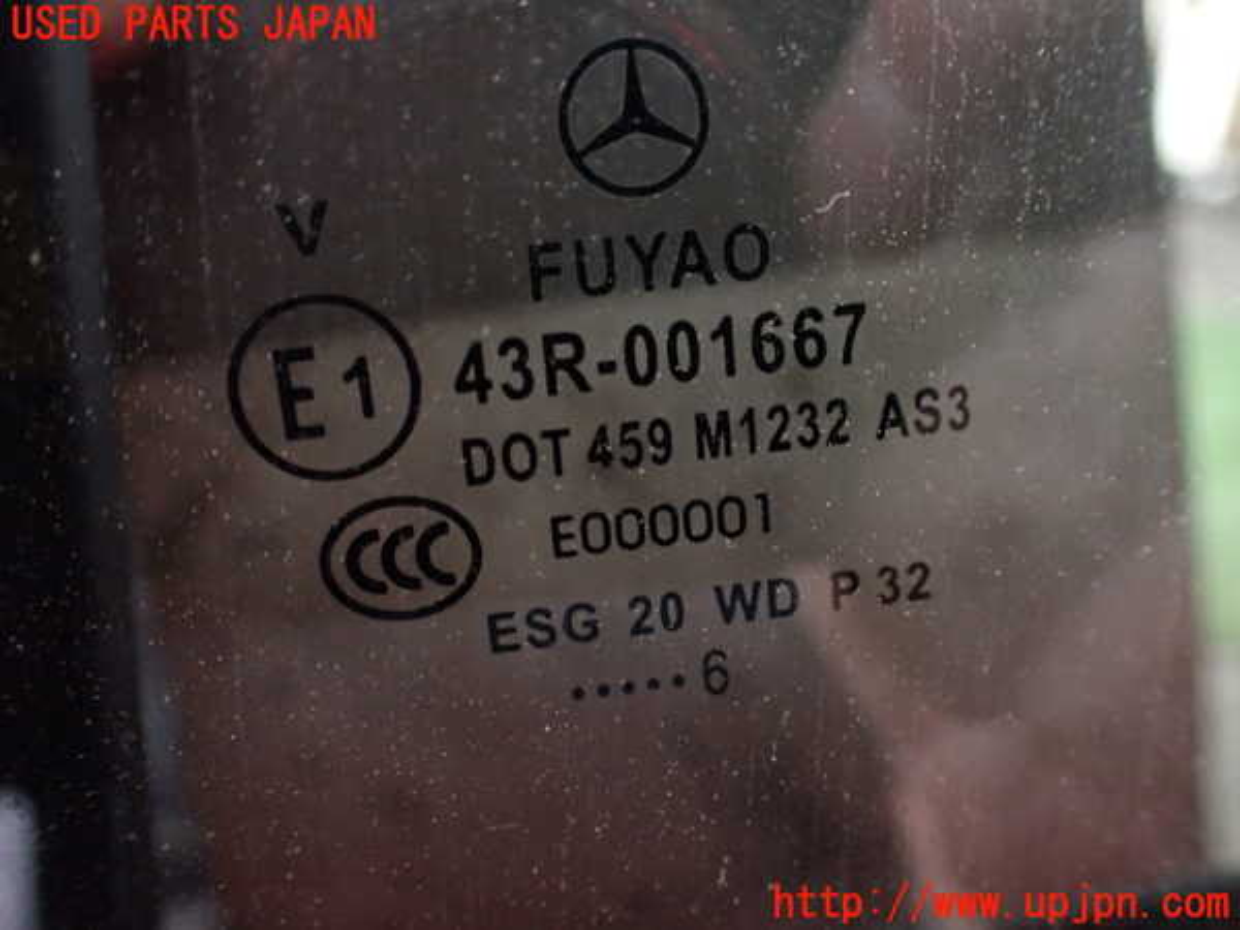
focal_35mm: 30
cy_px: 465
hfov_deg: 60.0
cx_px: 620
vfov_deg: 46.8
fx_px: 1075
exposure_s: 1/30
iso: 1000
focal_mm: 5.4
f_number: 2.3
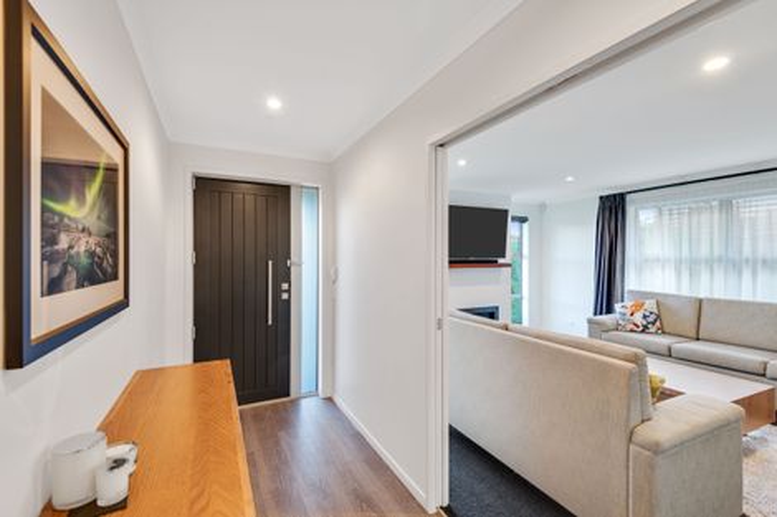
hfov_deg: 96.8
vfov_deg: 73.7
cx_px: 388
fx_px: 345
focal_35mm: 16
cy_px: 258
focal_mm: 16
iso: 200
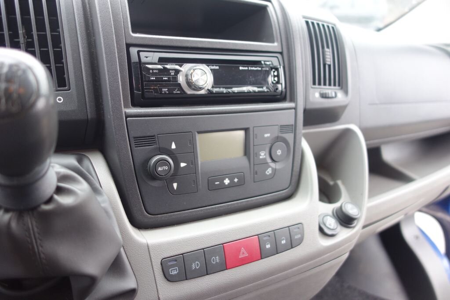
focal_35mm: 28
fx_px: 350
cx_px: 225
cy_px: 150
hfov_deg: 65.5
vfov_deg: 46.4
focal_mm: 10.4
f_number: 1.8
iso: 200
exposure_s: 1/30
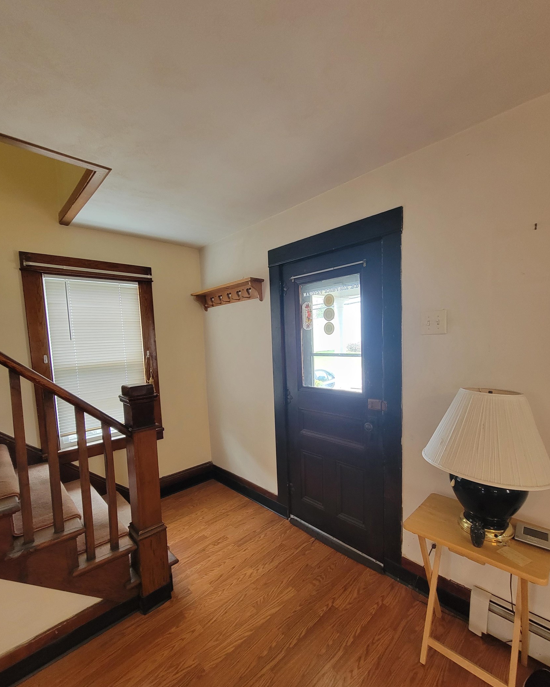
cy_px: 368
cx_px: 275
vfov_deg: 100.5
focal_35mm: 14
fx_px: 285
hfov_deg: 88.0
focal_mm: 2.2
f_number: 2.2
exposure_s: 1/60
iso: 320
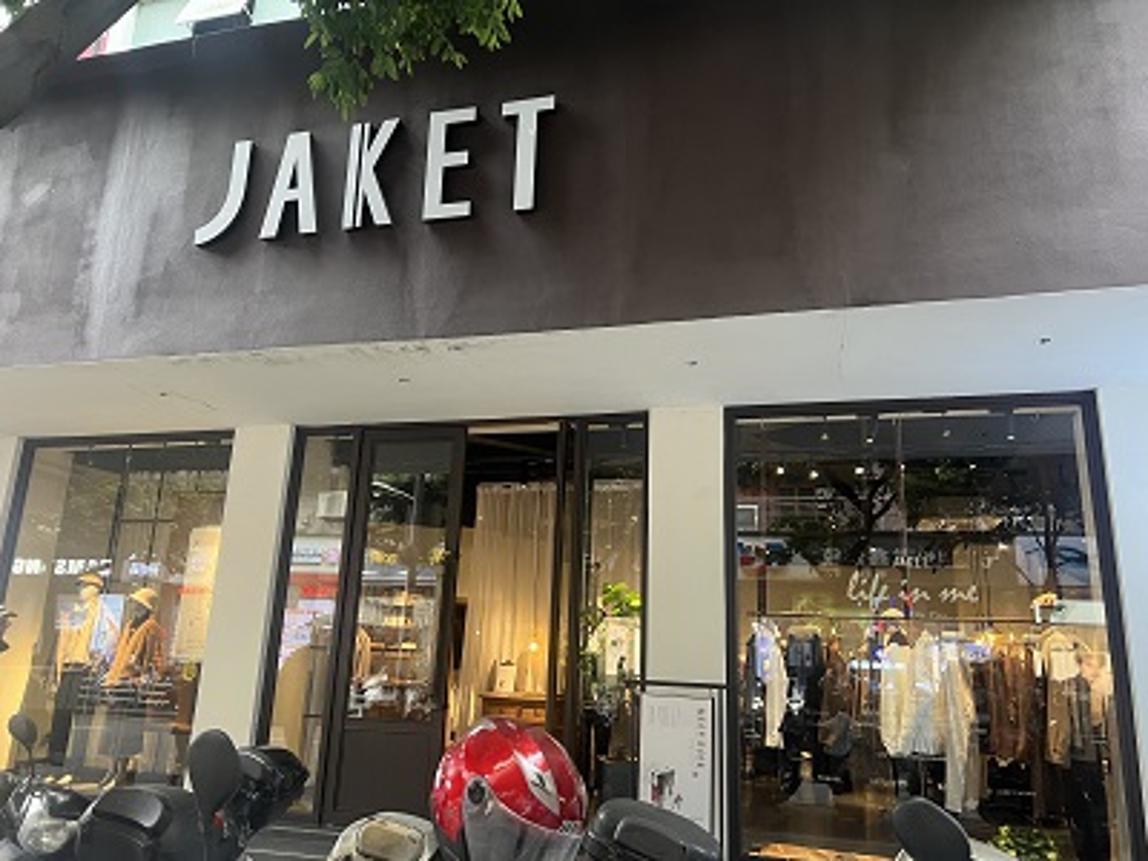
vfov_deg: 53.1
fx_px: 862
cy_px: 430
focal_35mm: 26
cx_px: 574
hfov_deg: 67.3
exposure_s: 1/50
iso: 125
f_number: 1.5
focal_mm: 5.7
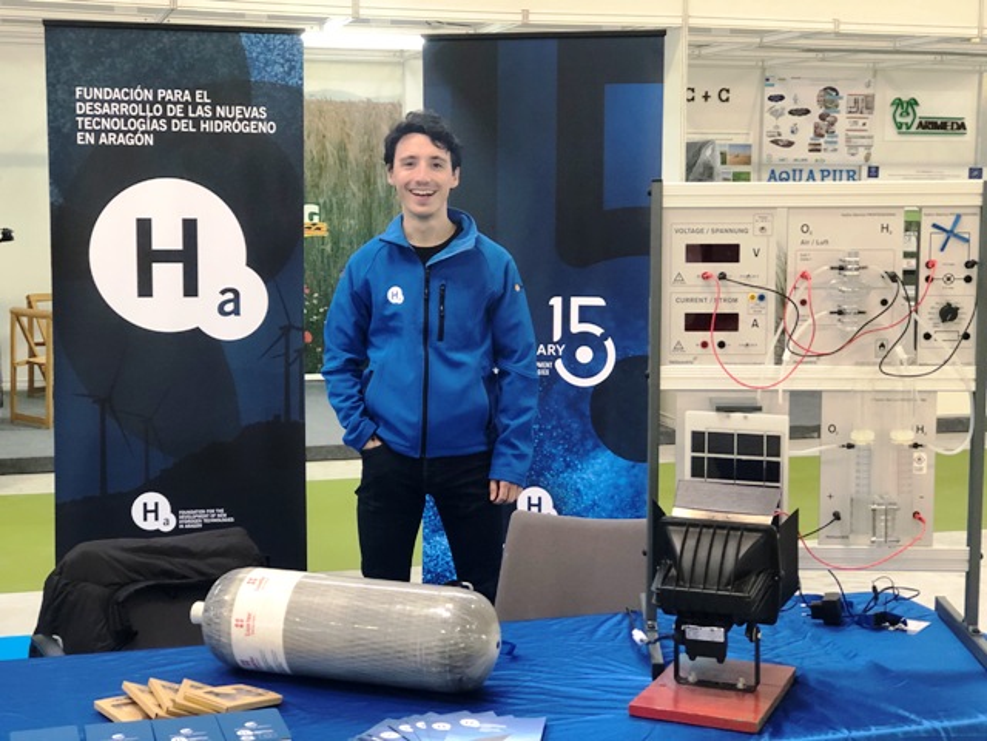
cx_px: 494
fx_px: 1625
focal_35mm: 57
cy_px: 370
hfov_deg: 33.8
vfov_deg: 25.7
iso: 250
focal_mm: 6.6
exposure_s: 1/33
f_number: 2.8
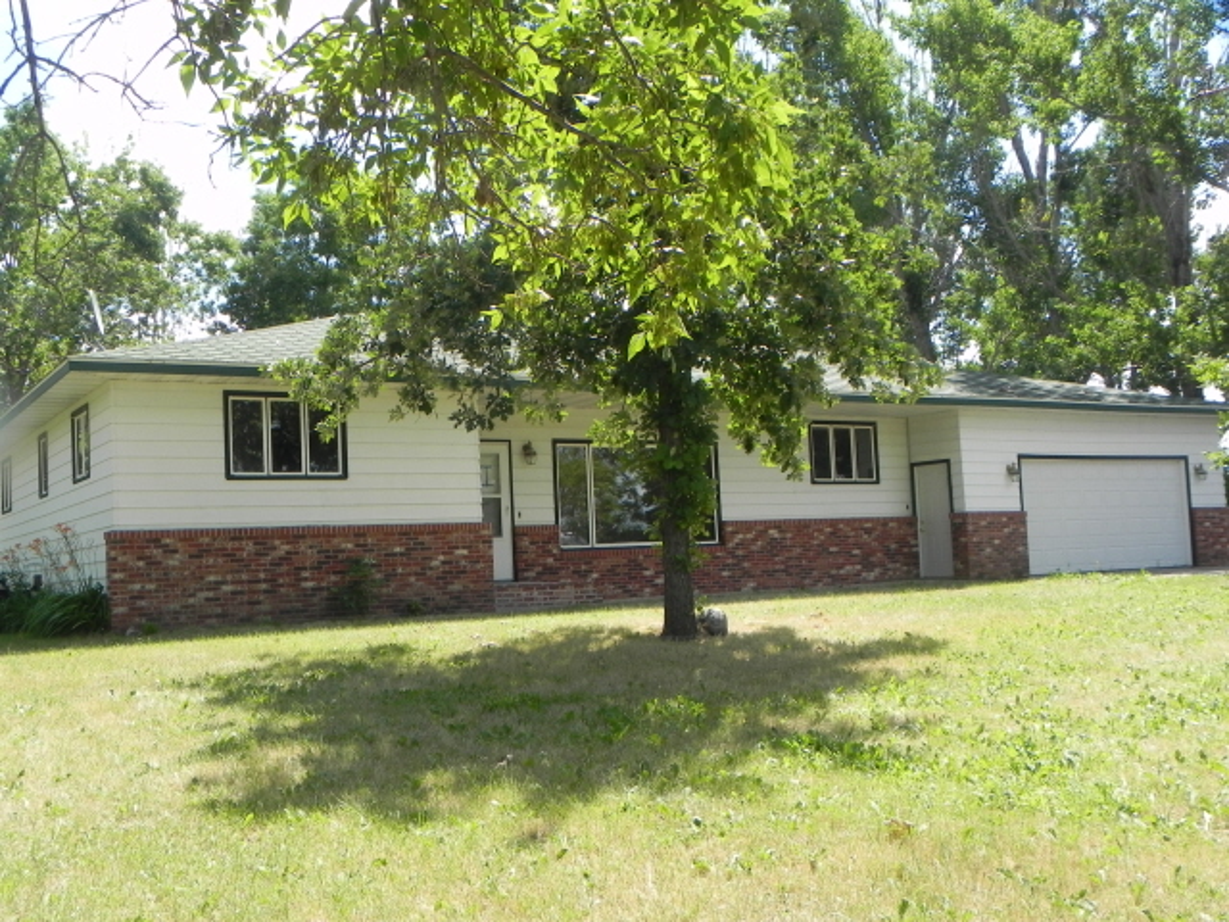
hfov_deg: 50.1
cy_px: 461
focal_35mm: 37
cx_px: 614
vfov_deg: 38.7
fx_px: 1314
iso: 160
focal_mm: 6.6
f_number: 5.6
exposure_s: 1/240
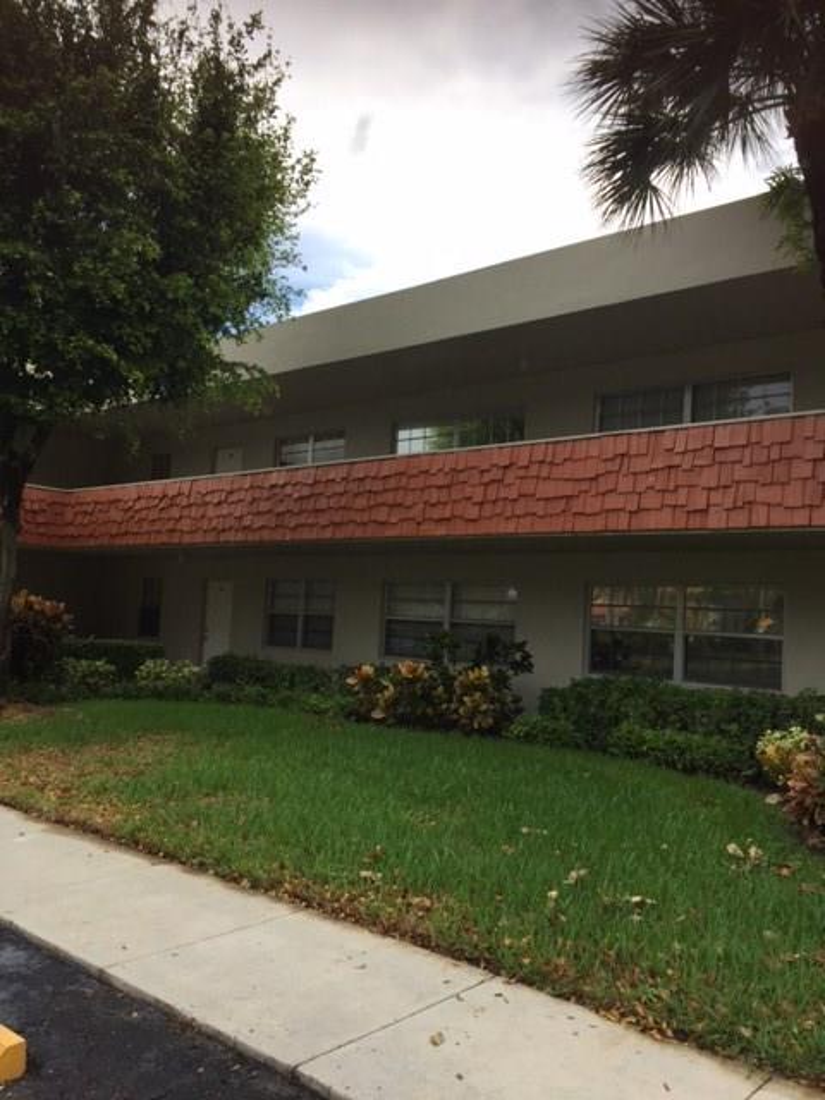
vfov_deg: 61.7
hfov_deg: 48.2
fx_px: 922
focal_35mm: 29
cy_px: 550
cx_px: 412
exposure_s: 1/670
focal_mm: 4.15
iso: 32
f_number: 2.2
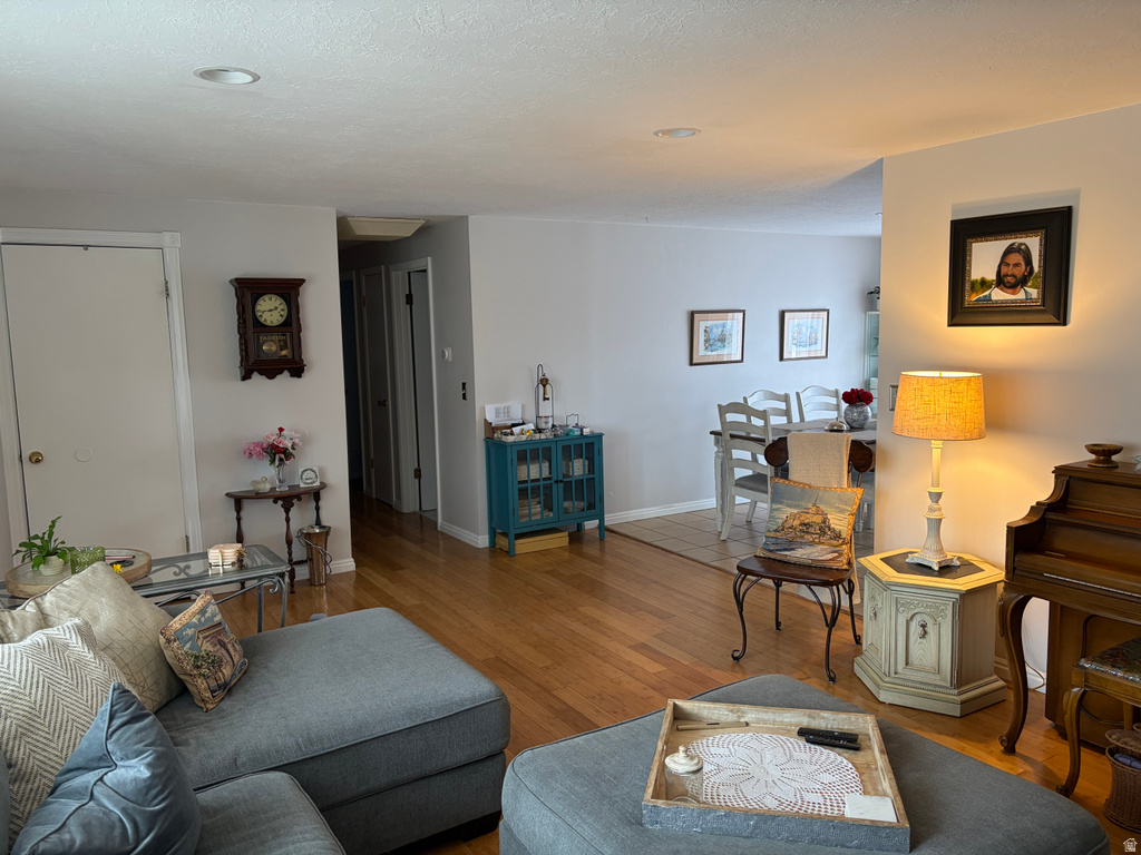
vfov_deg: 53.1
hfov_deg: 67.3
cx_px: 570
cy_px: 428
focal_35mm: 26
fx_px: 857
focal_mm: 5.96
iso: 125
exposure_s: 1/60
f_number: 1.6
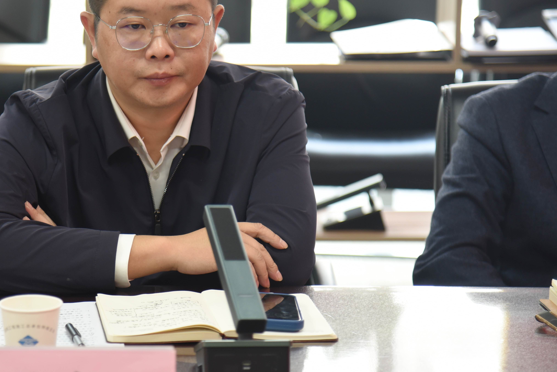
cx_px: 149
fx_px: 2291
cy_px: 168
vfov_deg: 9.3
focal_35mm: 148
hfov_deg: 13.8
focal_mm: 100
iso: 1000
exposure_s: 1/50
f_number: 4
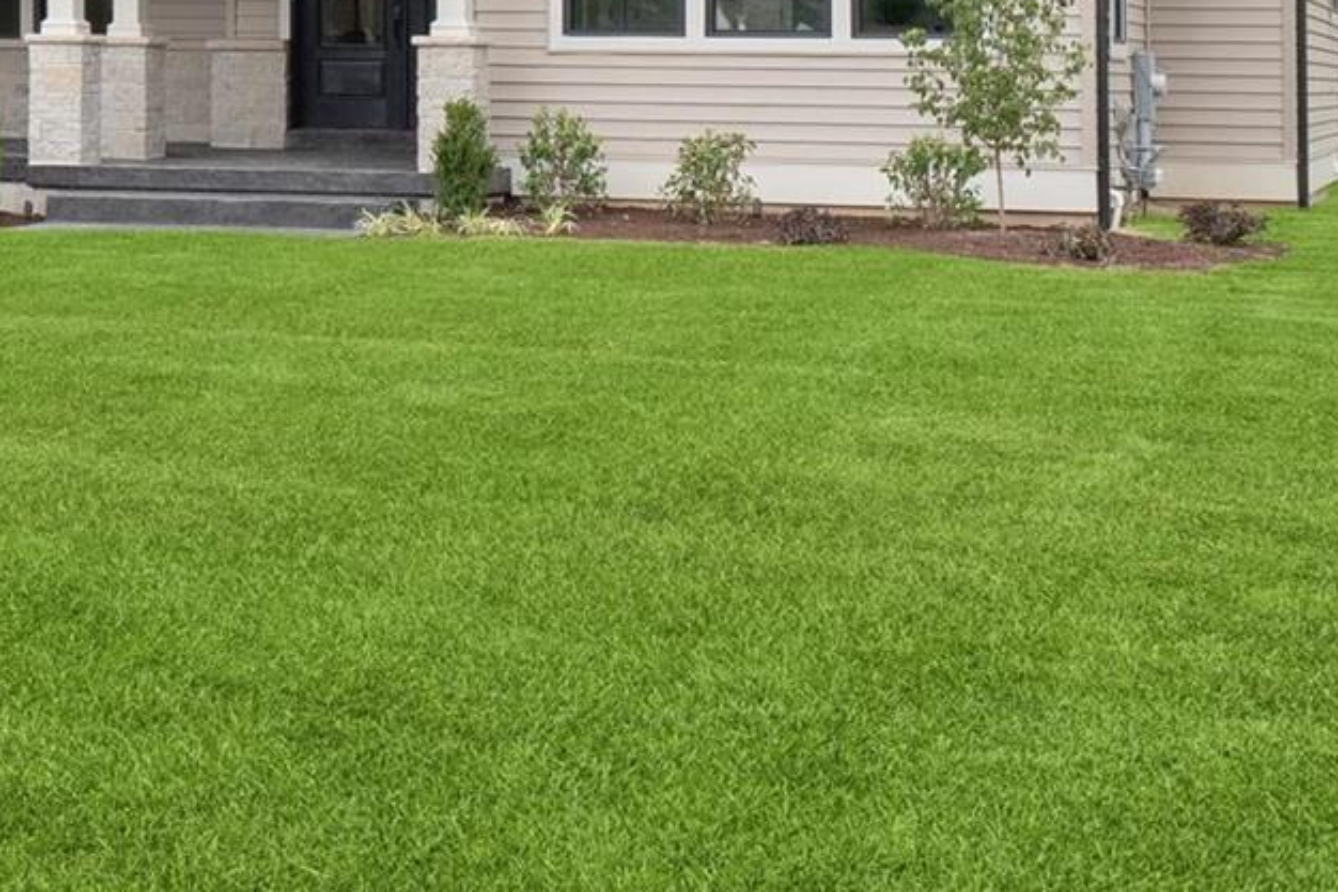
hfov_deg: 21.5
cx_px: 47
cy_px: -193
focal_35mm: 92
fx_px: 3418
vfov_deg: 14.4
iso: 400
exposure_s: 1/250
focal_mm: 18
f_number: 8
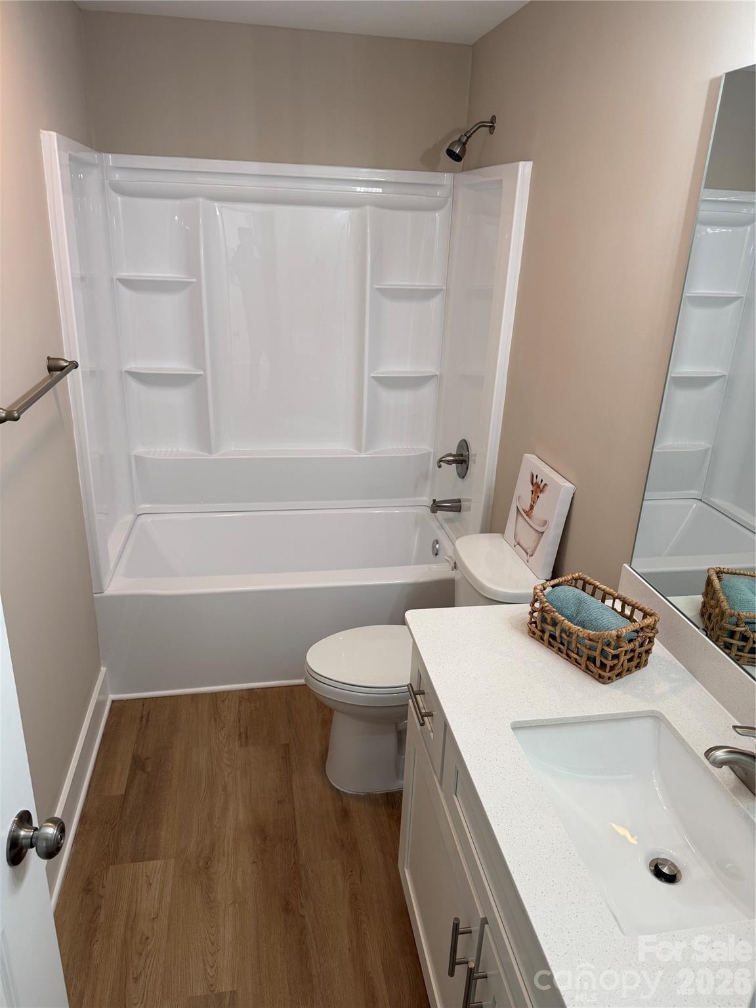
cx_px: 378
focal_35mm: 24
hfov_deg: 56.8
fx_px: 699
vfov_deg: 71.6
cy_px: 504
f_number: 1.78
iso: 100
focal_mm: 6.76
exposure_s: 1/120
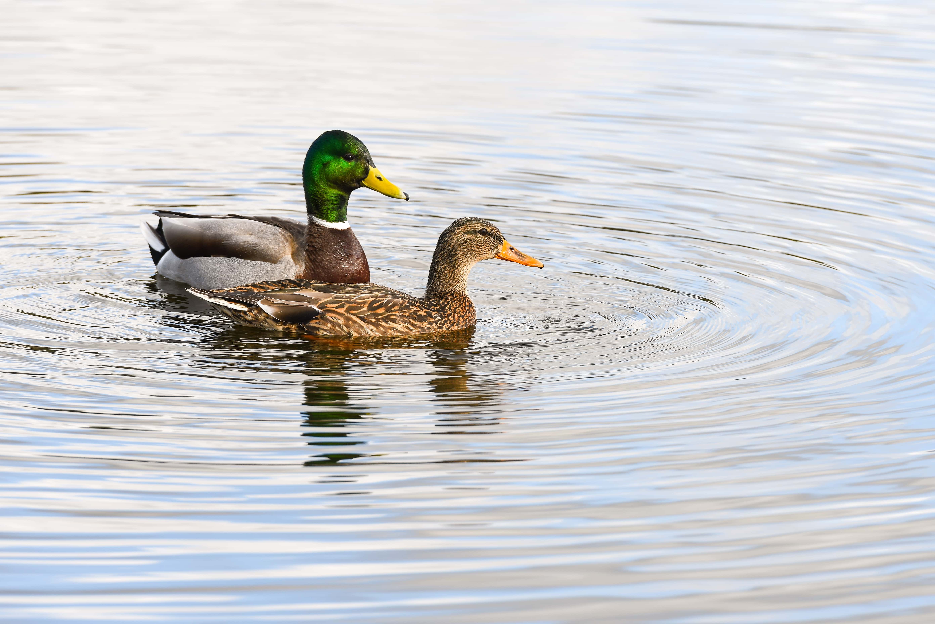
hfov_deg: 6.9
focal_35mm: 300
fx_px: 7791
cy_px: 312
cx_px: 468
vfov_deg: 4.6
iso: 100
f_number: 5.6
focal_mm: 200
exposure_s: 1/320
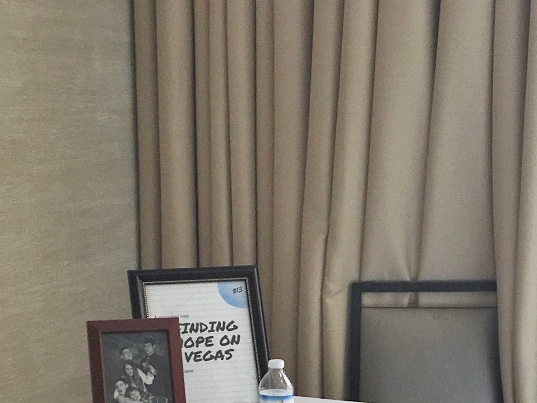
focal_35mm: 104
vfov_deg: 14.0
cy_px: 421
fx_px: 1613
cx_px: 327
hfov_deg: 18.9
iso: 25
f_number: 2.2
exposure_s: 1/120
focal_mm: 4.15
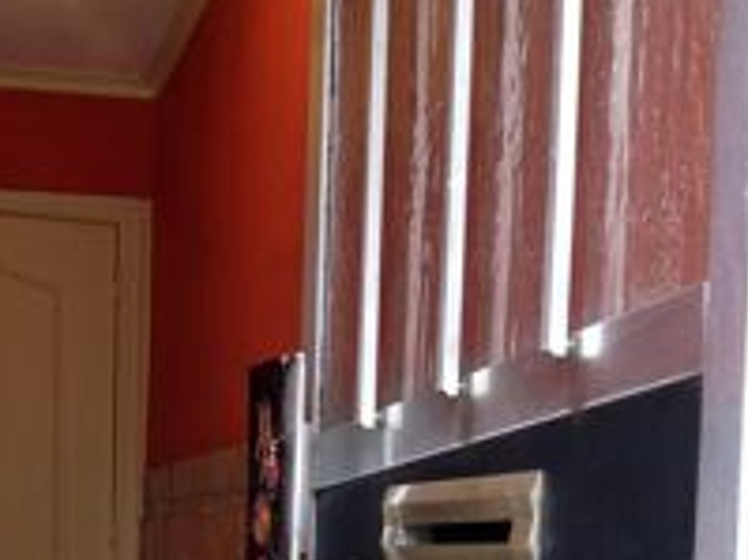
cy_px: 663
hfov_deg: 25.7
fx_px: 1620
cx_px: 199
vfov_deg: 18.6
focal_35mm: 75
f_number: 2.4
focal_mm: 4.28
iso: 50
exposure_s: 1/20
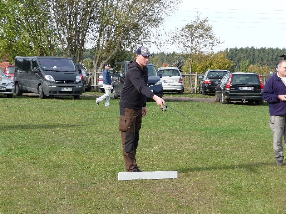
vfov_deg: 14.4
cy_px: 107
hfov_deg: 19.1
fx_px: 851
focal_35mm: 103
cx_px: 143
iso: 100
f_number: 4.7
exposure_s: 1/200
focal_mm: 17.5
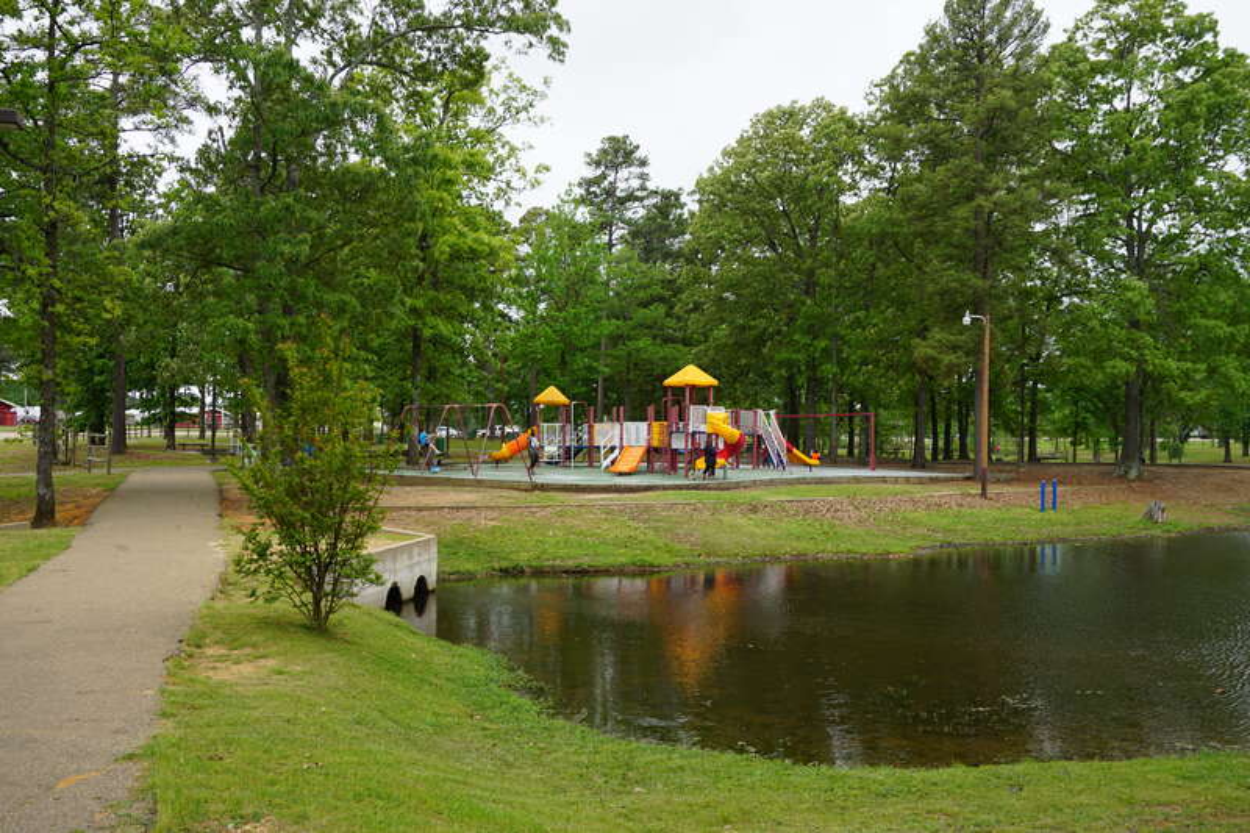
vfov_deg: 38.3
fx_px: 1198
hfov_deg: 55.1
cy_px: 416
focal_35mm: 34
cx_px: 625
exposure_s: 1/80
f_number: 6.3
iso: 100
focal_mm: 23
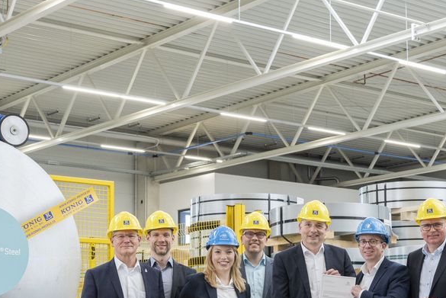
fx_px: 881
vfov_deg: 18.7
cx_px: 301
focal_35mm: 71
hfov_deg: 28.2
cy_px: 299
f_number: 5
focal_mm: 32.5
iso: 800
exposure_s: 1/80
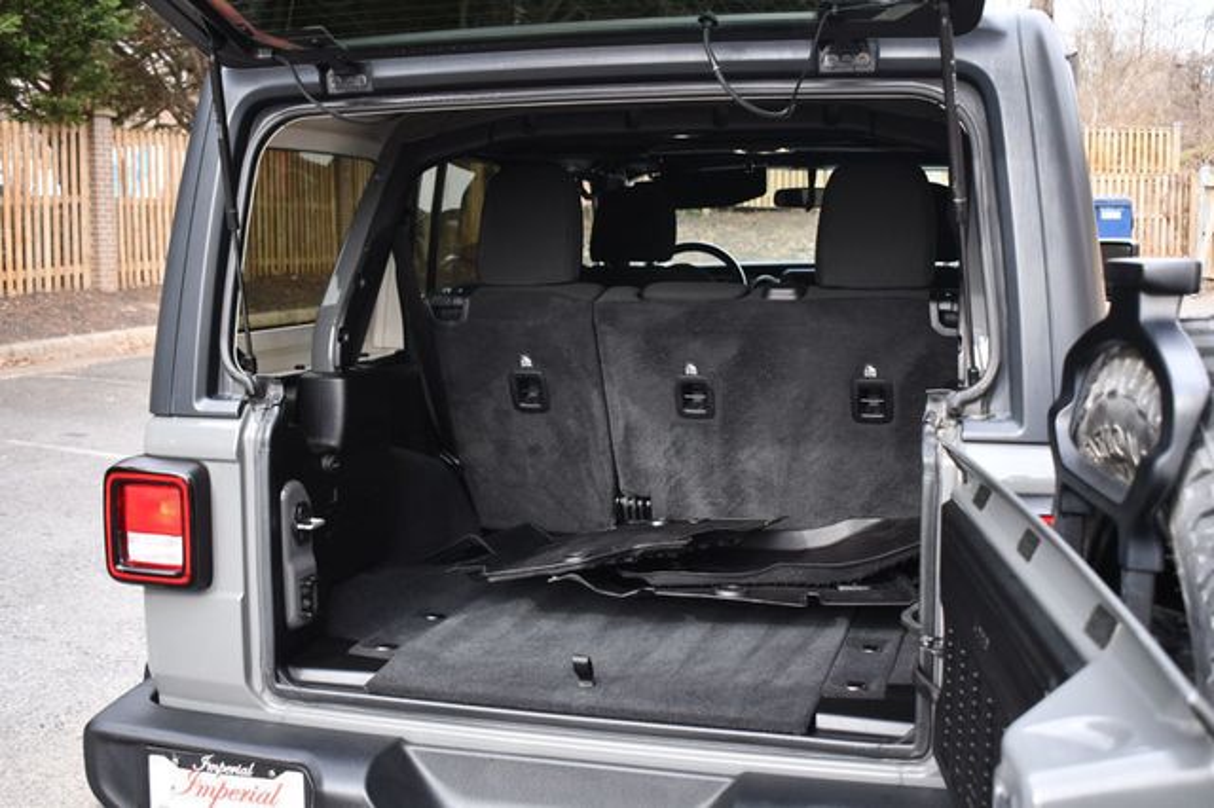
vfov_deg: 31.9
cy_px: 404
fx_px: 1416
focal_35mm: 42
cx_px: 607
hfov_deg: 46.4
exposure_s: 1/250
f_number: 4.2
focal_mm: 28
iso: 500
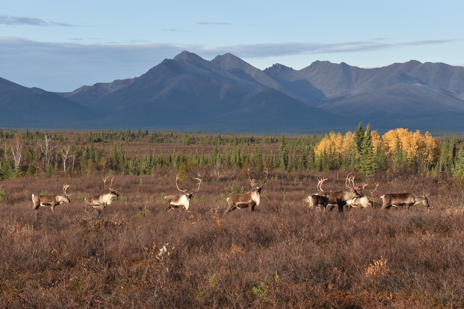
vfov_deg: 13.0
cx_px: 232
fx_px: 1353
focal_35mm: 105
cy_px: 154
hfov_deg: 19.5
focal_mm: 70
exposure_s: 1/250
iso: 200
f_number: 8
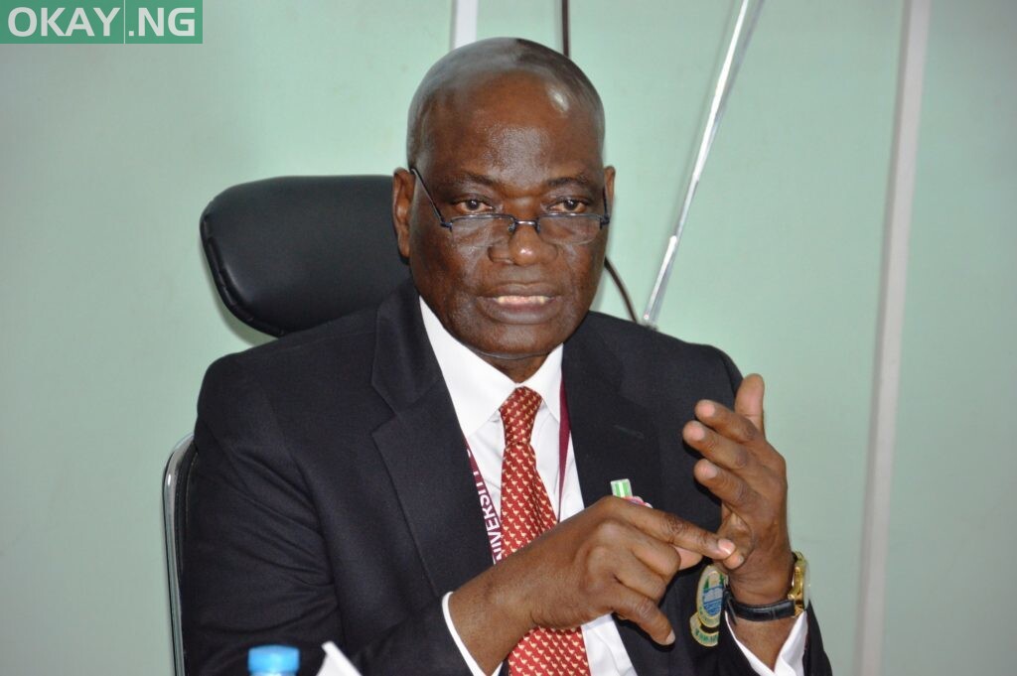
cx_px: 508
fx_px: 4446
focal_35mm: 158
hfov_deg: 13.1
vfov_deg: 8.7
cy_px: 338
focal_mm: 105
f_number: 5.6
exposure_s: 1/60
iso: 1400
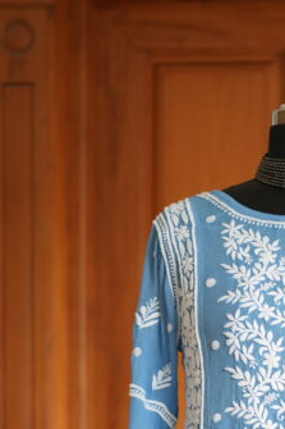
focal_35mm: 107
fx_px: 1272
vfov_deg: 17.8
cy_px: 572
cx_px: 306
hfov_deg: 12.6
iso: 250
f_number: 1.6
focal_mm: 35
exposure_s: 1/400
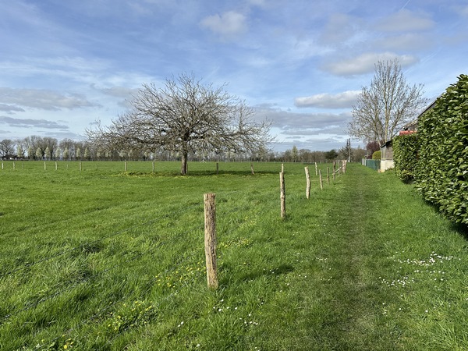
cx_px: 234
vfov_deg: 56.8
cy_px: 176
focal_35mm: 24
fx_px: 324
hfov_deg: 71.6
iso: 80
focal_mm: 6.86
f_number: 1.78
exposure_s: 1/5263
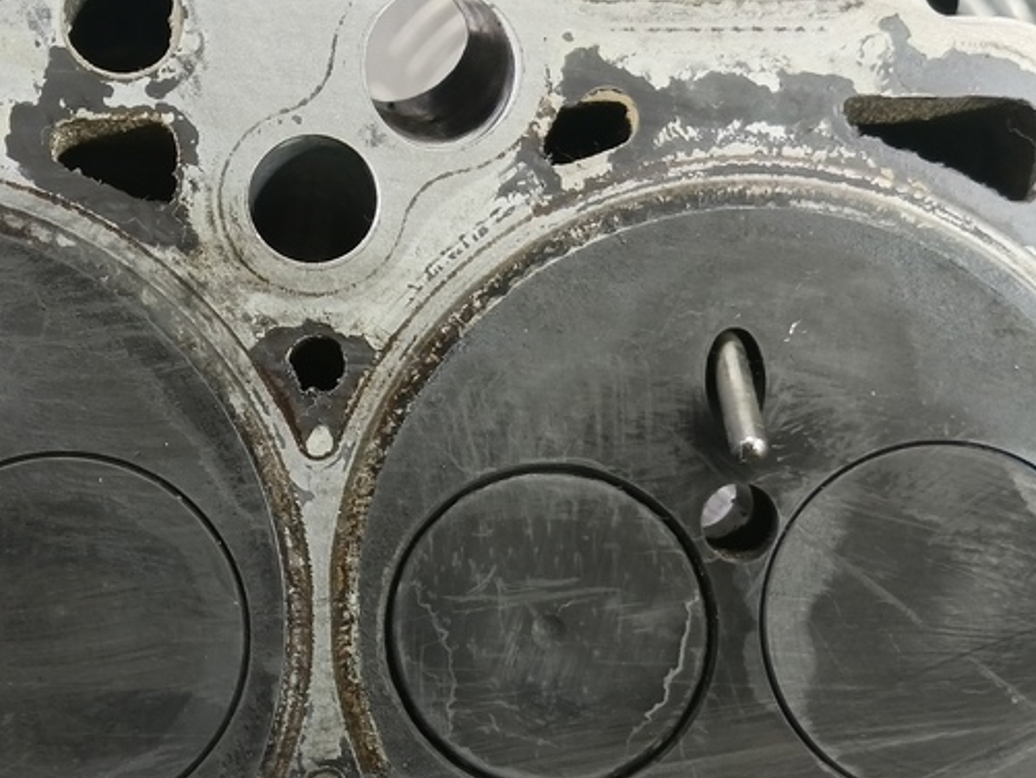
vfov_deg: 30.1
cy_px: 625
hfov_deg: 39.5
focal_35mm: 47
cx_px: 279
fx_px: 1407
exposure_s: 1/33.3
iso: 378
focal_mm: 4.11
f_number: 1.6
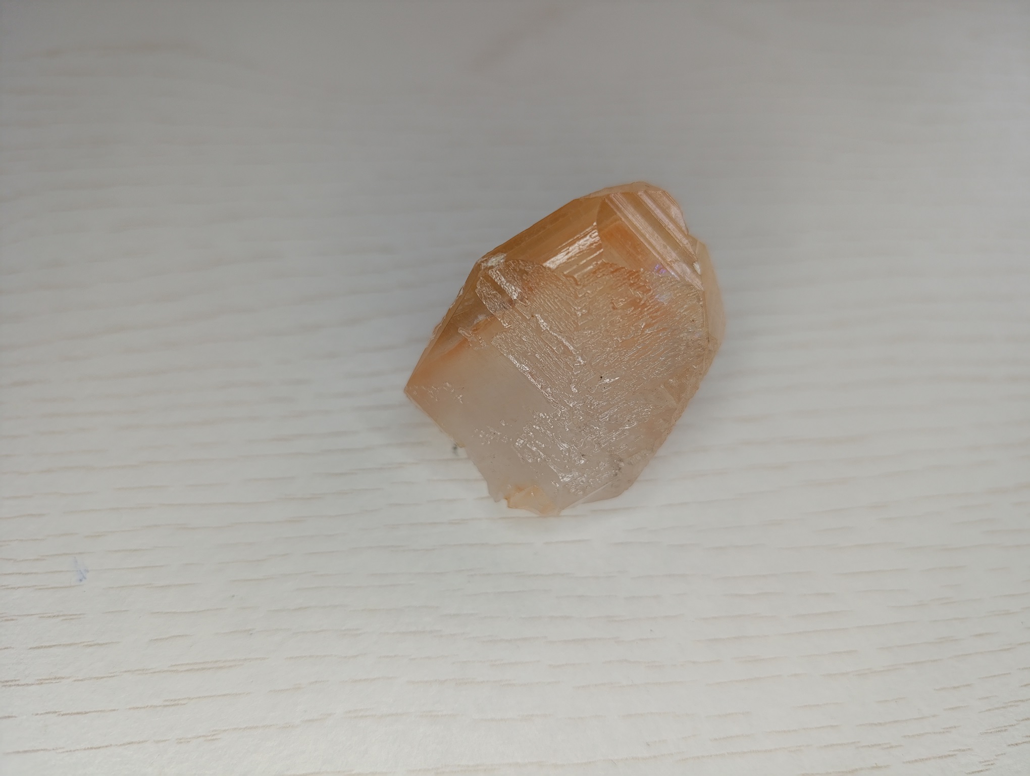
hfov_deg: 73.8
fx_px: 685
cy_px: 388
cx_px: 515
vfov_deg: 59.0
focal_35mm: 23
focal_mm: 6.14
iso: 200
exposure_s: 1/100
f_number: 1.6
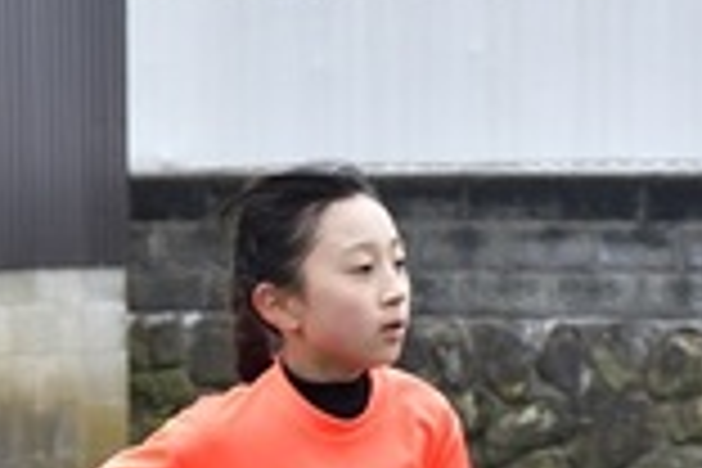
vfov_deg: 4.9
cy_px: 547
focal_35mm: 277
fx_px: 5401
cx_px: 178
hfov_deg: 7.4
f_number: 5.6
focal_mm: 60
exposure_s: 1/500
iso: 500
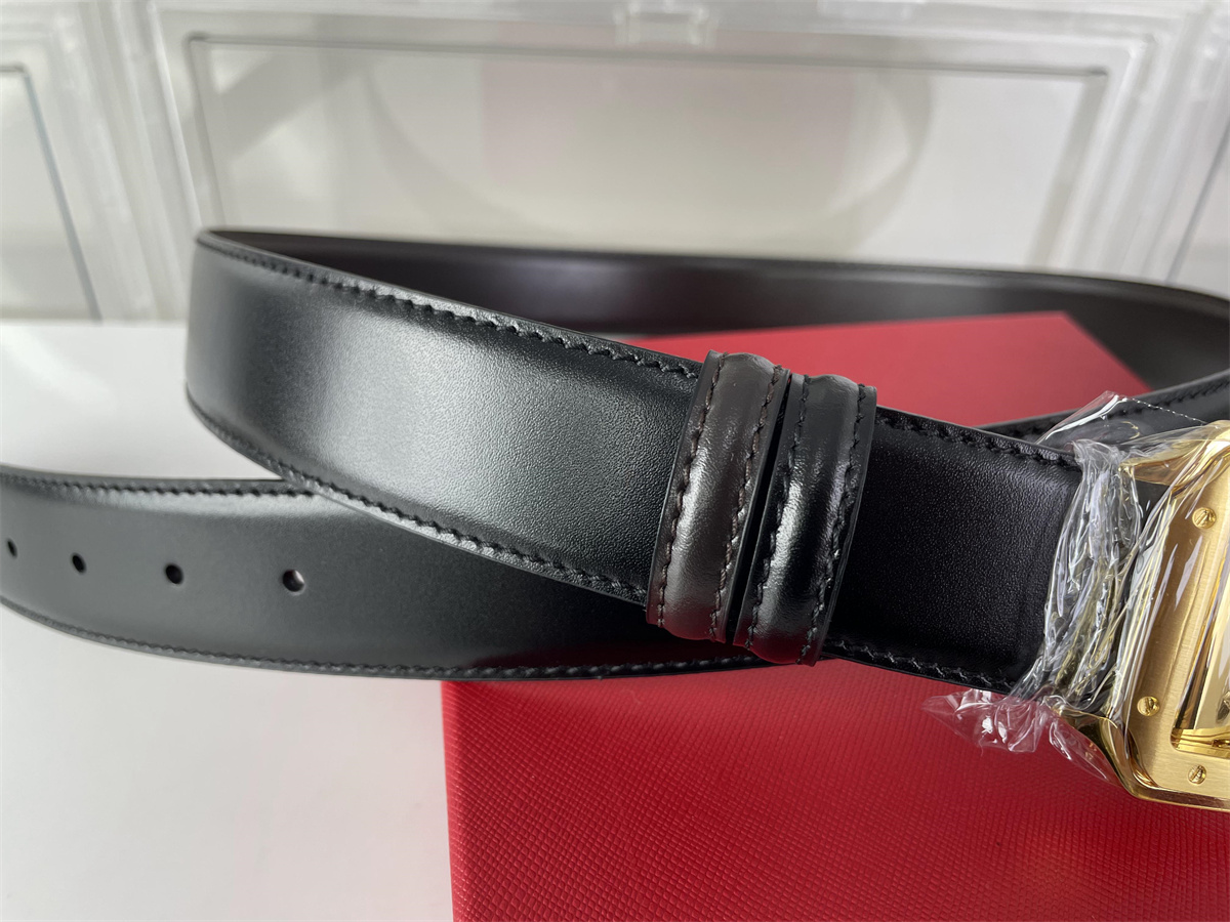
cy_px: 461
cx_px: 615
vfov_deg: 53.1
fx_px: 924
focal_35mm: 26
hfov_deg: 67.3
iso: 50
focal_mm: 4.2
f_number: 1.6
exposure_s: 1/100
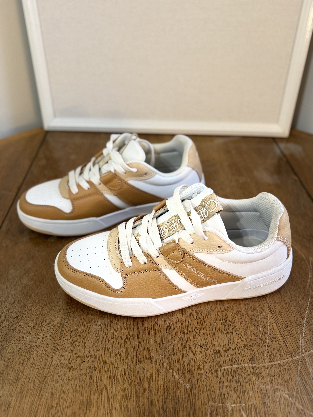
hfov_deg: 56.8
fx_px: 289
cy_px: 208
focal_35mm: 24
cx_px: 156
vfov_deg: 71.6
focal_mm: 6.76
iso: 250
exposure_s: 1/60
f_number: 1.78
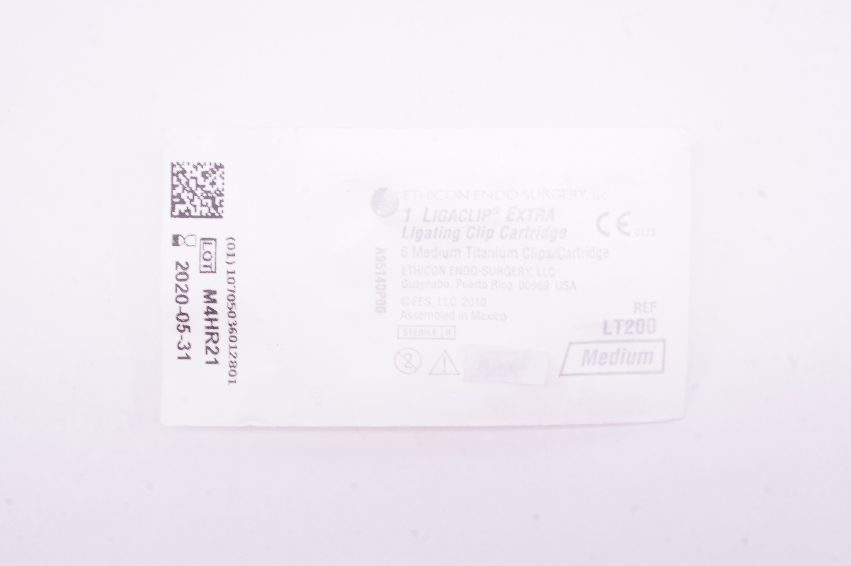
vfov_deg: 21.0
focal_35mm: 64
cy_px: 283
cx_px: 426
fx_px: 1523
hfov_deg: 31.2
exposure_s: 1/15
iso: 800
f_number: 18
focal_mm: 43
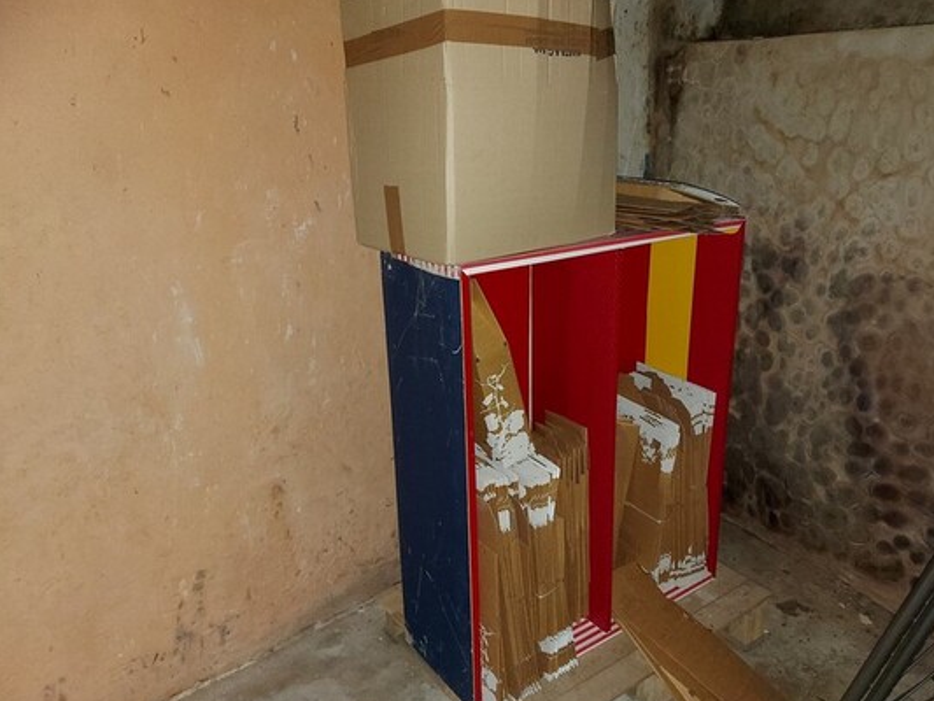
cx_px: 496
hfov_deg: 65.3
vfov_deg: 51.4
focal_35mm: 27
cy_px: 359
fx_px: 729
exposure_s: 1/20
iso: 500
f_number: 1.8
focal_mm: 5.23
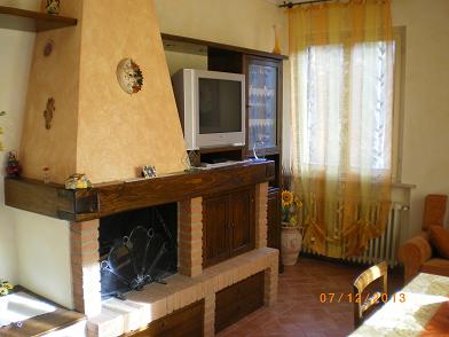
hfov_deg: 51.4
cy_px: 168
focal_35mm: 36
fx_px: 467
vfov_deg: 39.7
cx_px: 224
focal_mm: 6.3
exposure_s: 1/50
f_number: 3.1
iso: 200
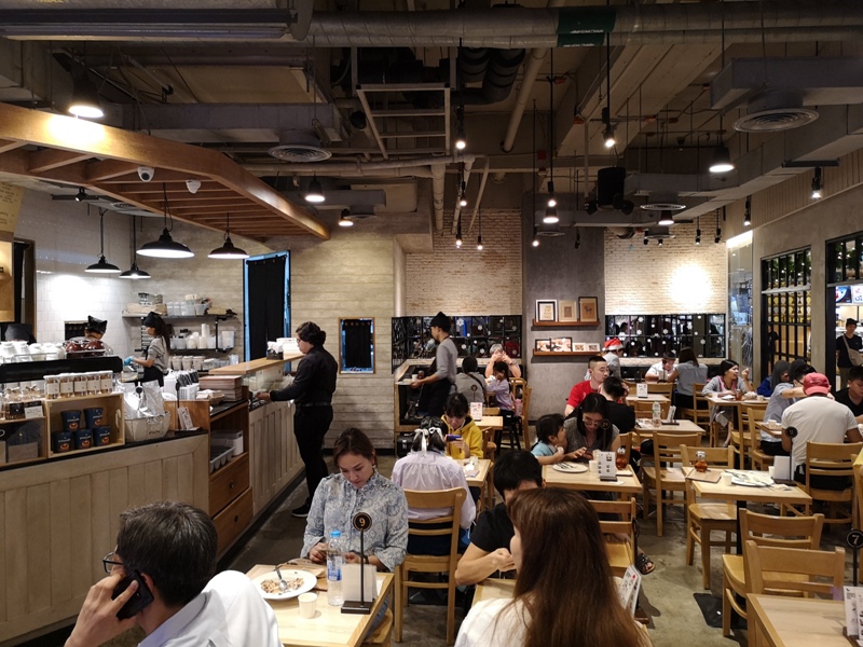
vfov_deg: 51.4
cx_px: 432
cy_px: 324
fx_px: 673
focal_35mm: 27
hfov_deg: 65.3
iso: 320
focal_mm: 3.95
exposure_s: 1/33.3
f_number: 1.8
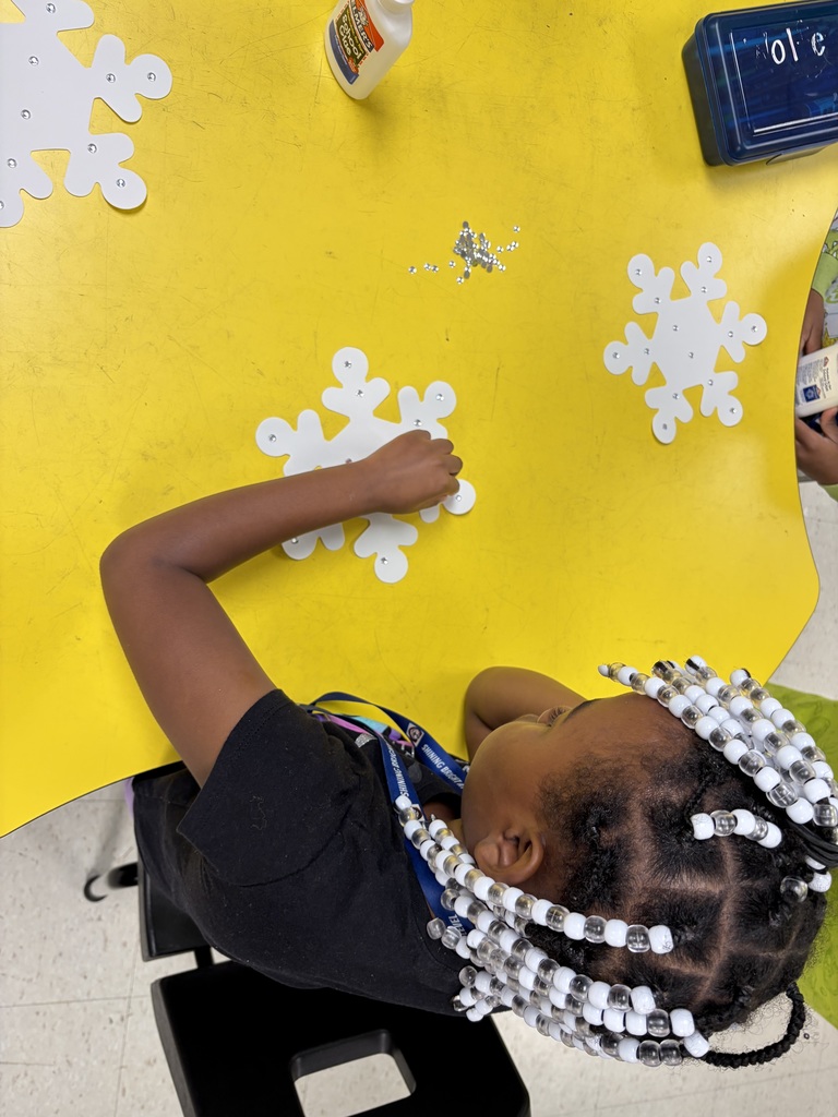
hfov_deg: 53.1
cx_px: 419
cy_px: 558
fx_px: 839
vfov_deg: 67.3
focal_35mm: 26
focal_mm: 5.96
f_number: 1.6
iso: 64
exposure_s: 1/60
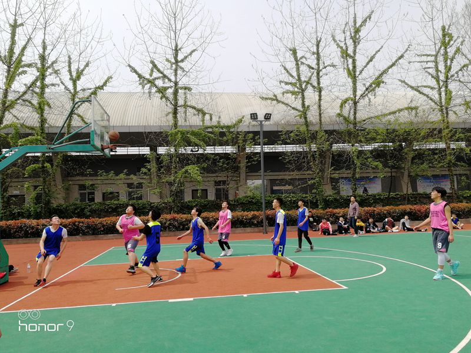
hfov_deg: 65.3
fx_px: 367
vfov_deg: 51.4
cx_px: 236
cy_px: 176
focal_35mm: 27
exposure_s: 1/1302
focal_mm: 3.95
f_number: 2.2
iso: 50
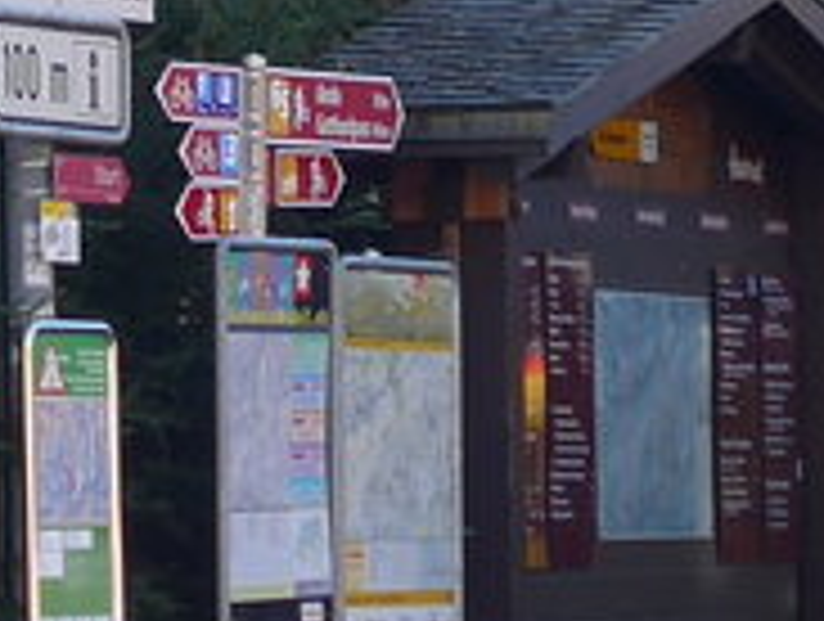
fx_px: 7179
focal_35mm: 301
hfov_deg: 6.6
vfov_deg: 5.0
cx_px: 176
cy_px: 104
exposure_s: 1/160
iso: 80
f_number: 3
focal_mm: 9.5
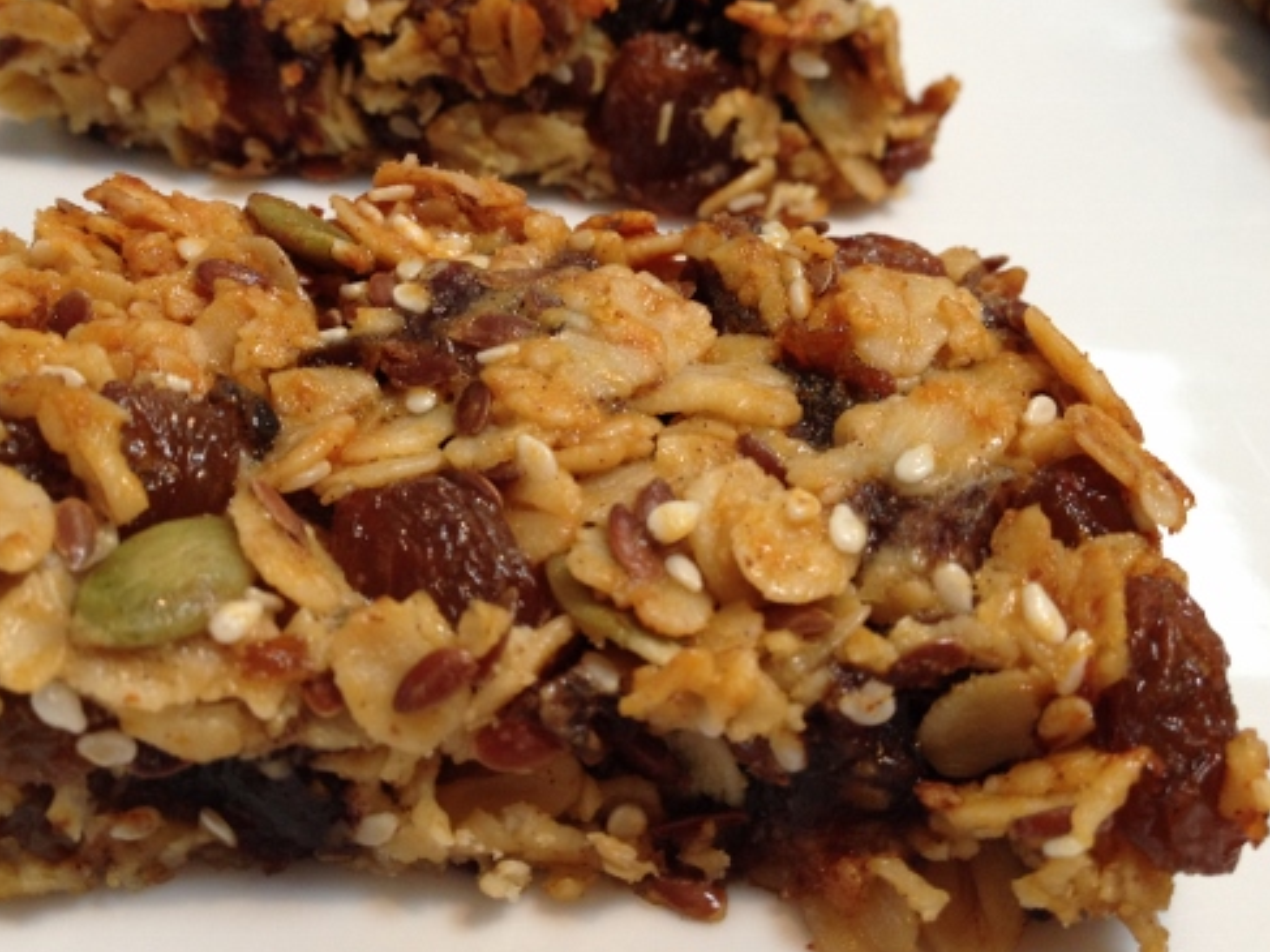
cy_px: 451
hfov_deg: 41.1
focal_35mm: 46
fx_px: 1687
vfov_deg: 31.5
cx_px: 522
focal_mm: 4.28
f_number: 2.4
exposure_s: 1/20
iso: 80
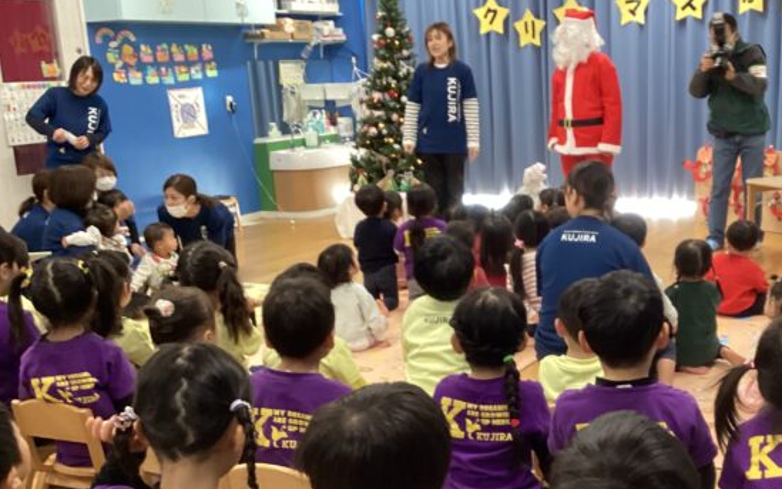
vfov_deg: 27.9
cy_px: 316
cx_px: 523
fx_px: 980
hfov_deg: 42.9
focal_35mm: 46
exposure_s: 1/40
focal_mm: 3.3
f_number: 2.4
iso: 250
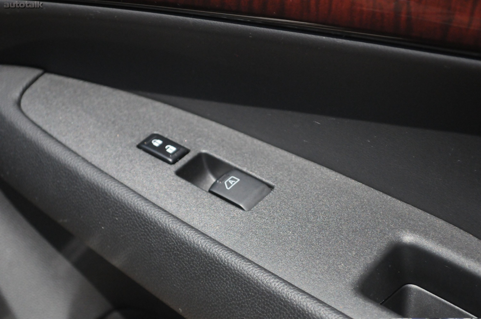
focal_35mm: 82
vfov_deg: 16.5
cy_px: 160
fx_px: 1101
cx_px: 240
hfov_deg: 24.6
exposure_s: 1/3200
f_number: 5.6
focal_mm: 55
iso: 2000
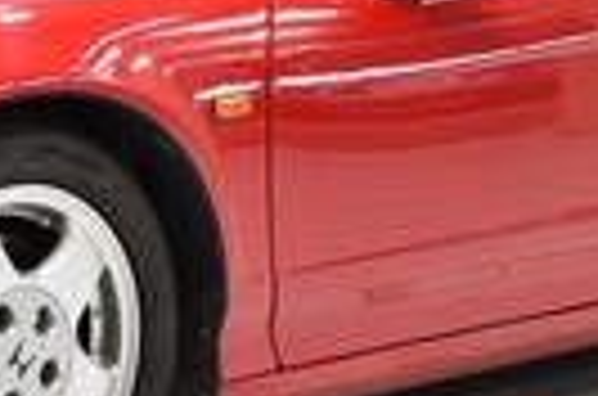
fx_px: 2785
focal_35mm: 168
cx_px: 63
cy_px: 2
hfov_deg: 12.2
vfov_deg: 8.1
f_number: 4
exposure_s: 1/25
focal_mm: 27
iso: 100
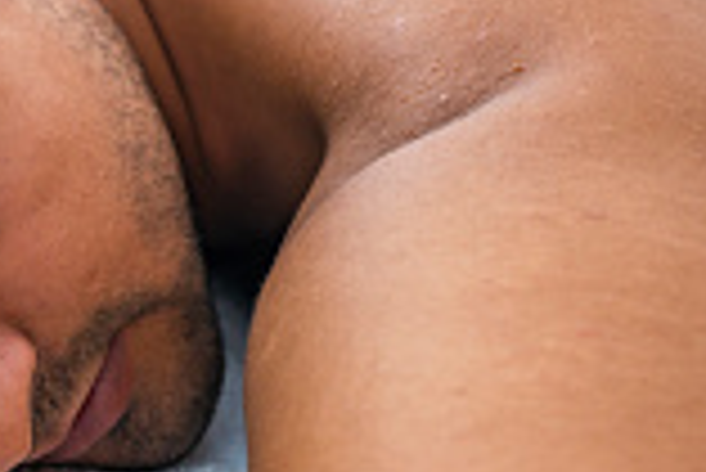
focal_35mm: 113
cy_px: 56
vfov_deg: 12.1
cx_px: -9
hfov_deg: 17.6
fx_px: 2218
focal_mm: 35
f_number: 3.2
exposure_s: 1/100
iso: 500
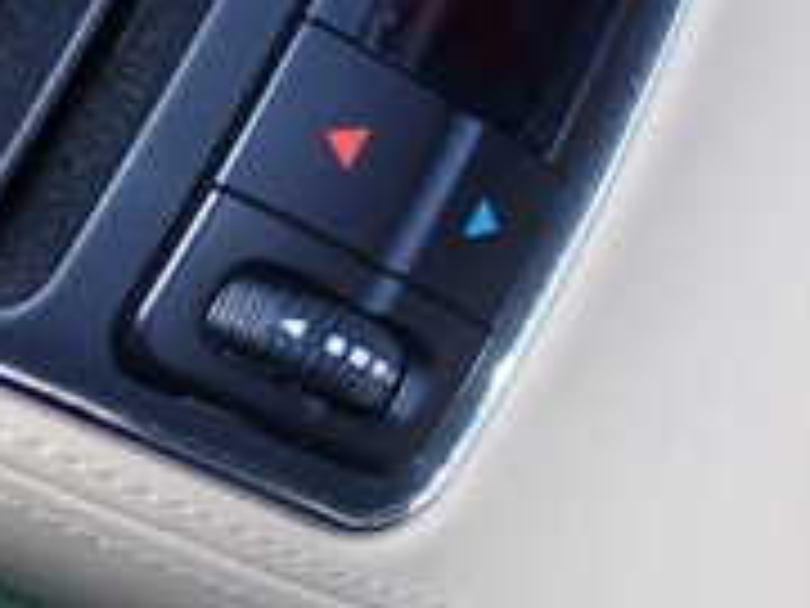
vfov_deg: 14.6
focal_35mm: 100
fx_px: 2340
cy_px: 36
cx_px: 1040
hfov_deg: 18.4
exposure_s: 1/30
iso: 200
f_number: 6.3
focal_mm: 5.4
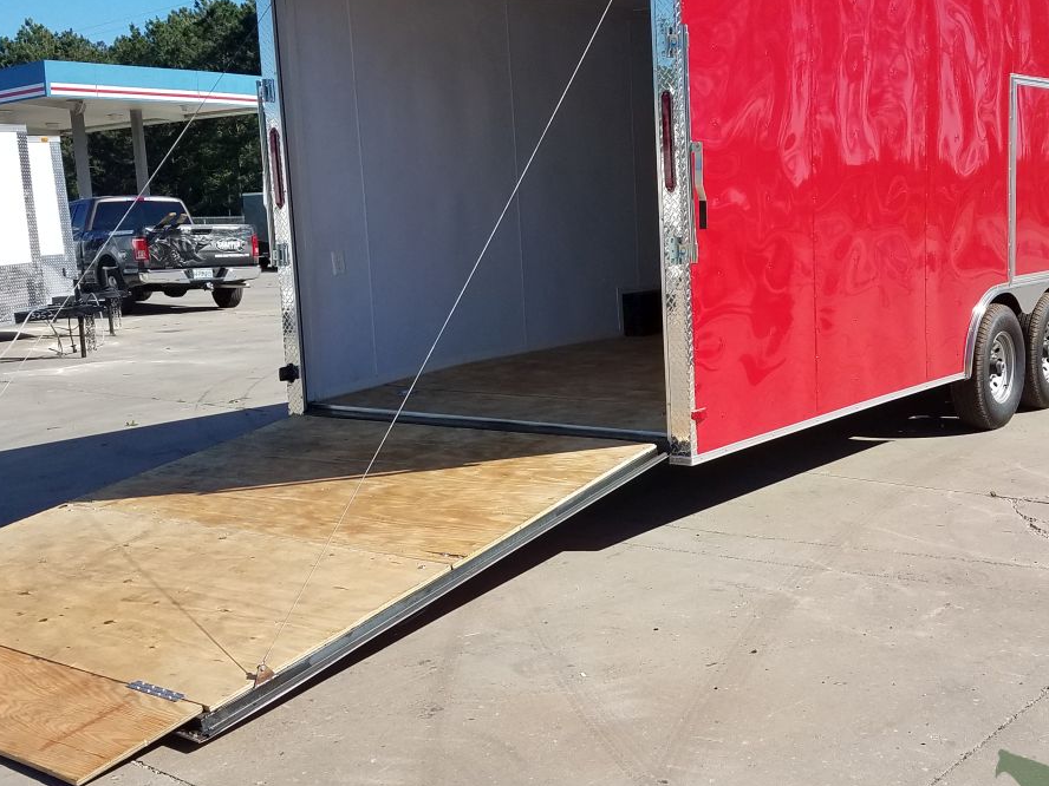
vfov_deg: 35.0
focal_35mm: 41
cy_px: 322
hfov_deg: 45.5
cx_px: 628
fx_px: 1242
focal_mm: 4.2
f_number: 1.7
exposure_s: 1/1892
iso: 40
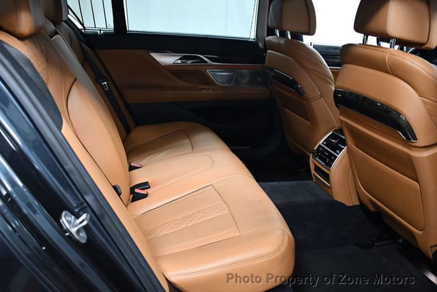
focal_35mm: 36
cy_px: 146
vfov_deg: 36.9
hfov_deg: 53.1
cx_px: 218
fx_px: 437
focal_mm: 18
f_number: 3.5
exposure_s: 1/100
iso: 3200
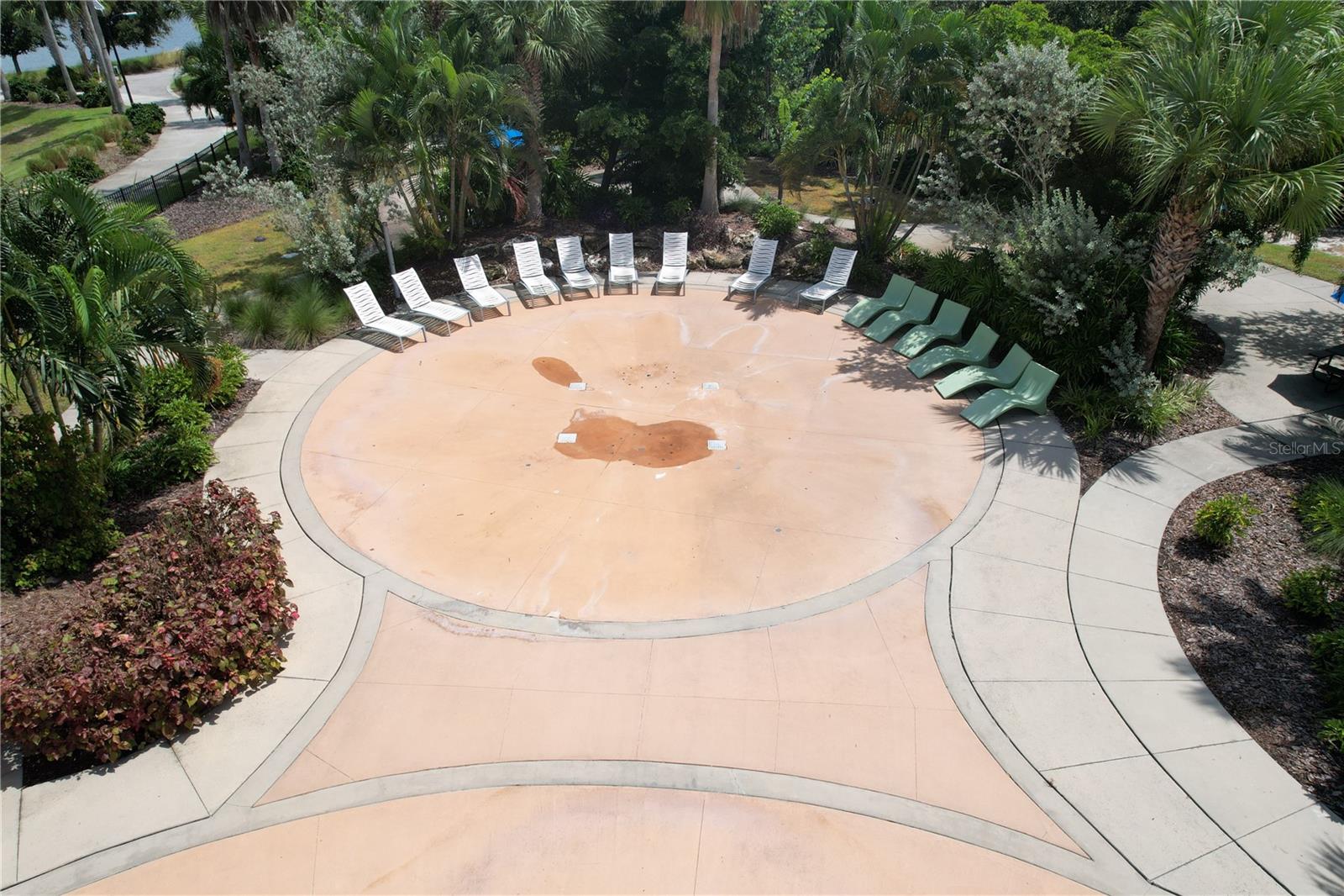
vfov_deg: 57.2
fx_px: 821
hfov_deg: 78.6
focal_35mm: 22
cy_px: 448
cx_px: 672
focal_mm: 8.38
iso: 100
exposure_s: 1/2500
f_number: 2.8
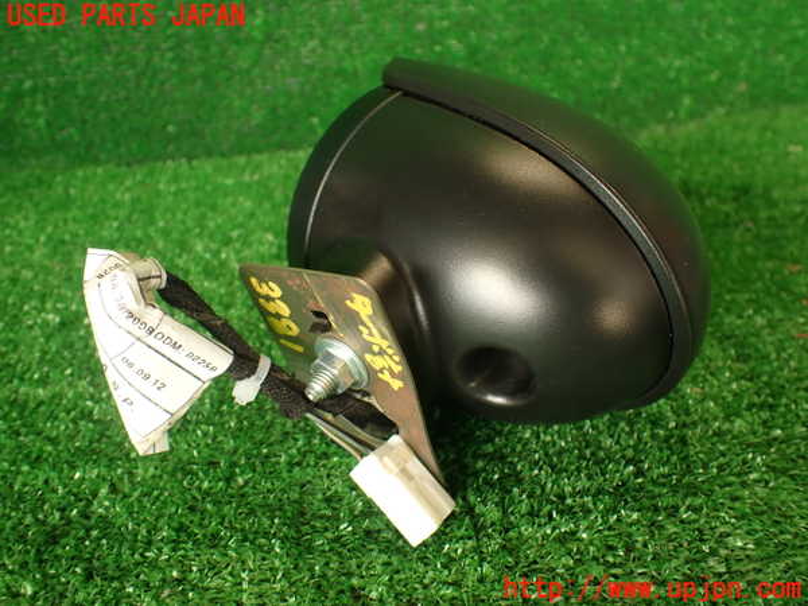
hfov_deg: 60.0
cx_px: 404
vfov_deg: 46.8
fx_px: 700
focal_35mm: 30
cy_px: 303
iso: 125
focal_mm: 5.4
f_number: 2.3
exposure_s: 1/60
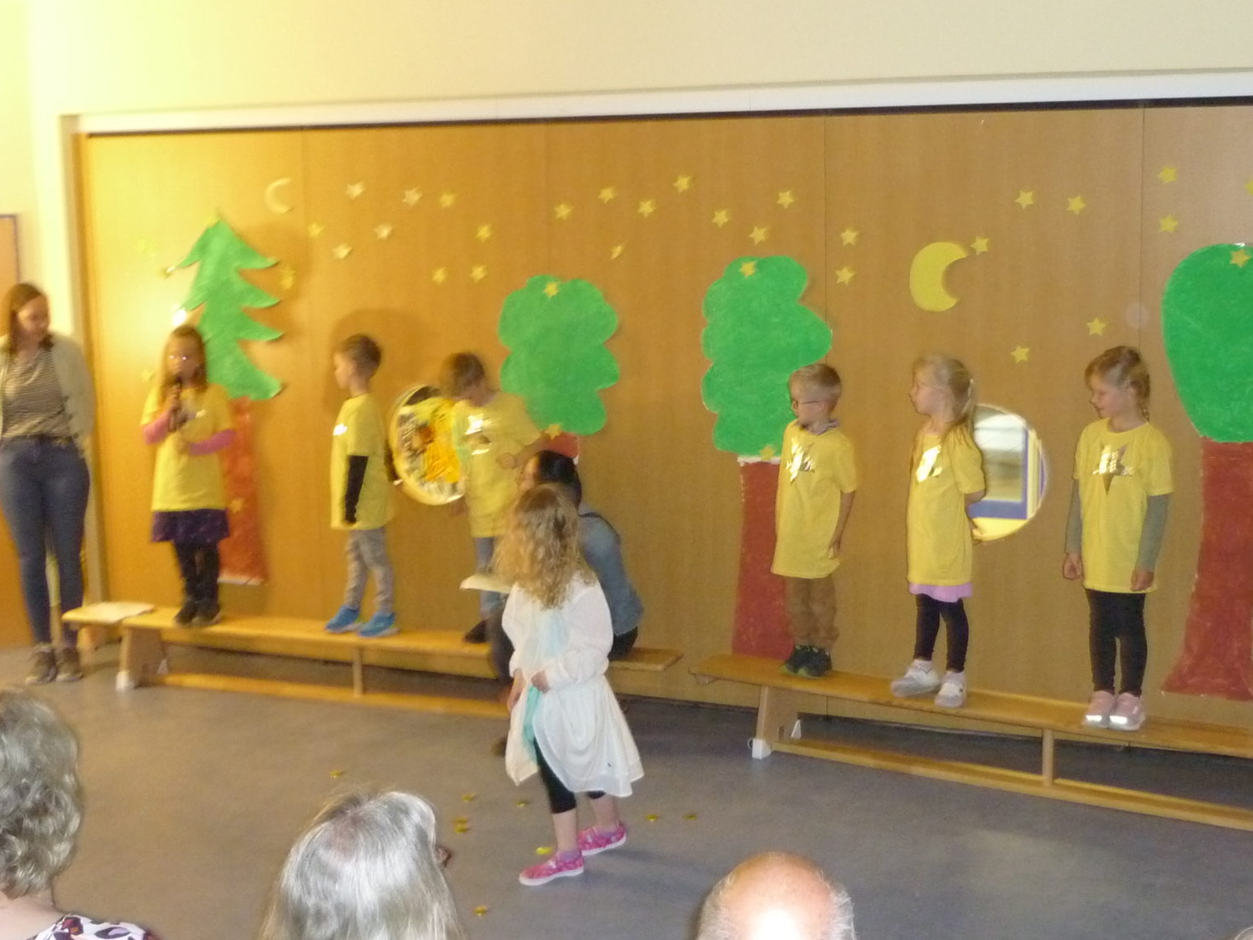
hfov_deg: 41.8
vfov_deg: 32.2
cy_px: 474
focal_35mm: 45
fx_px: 1629
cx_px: 770
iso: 500
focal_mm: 5.5
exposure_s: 1/8
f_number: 2.8
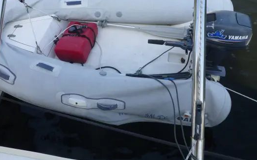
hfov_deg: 61.2
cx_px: 123
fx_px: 217
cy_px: 45
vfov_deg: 39.7
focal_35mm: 31
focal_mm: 4.3
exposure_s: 1/250
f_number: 4
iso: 100
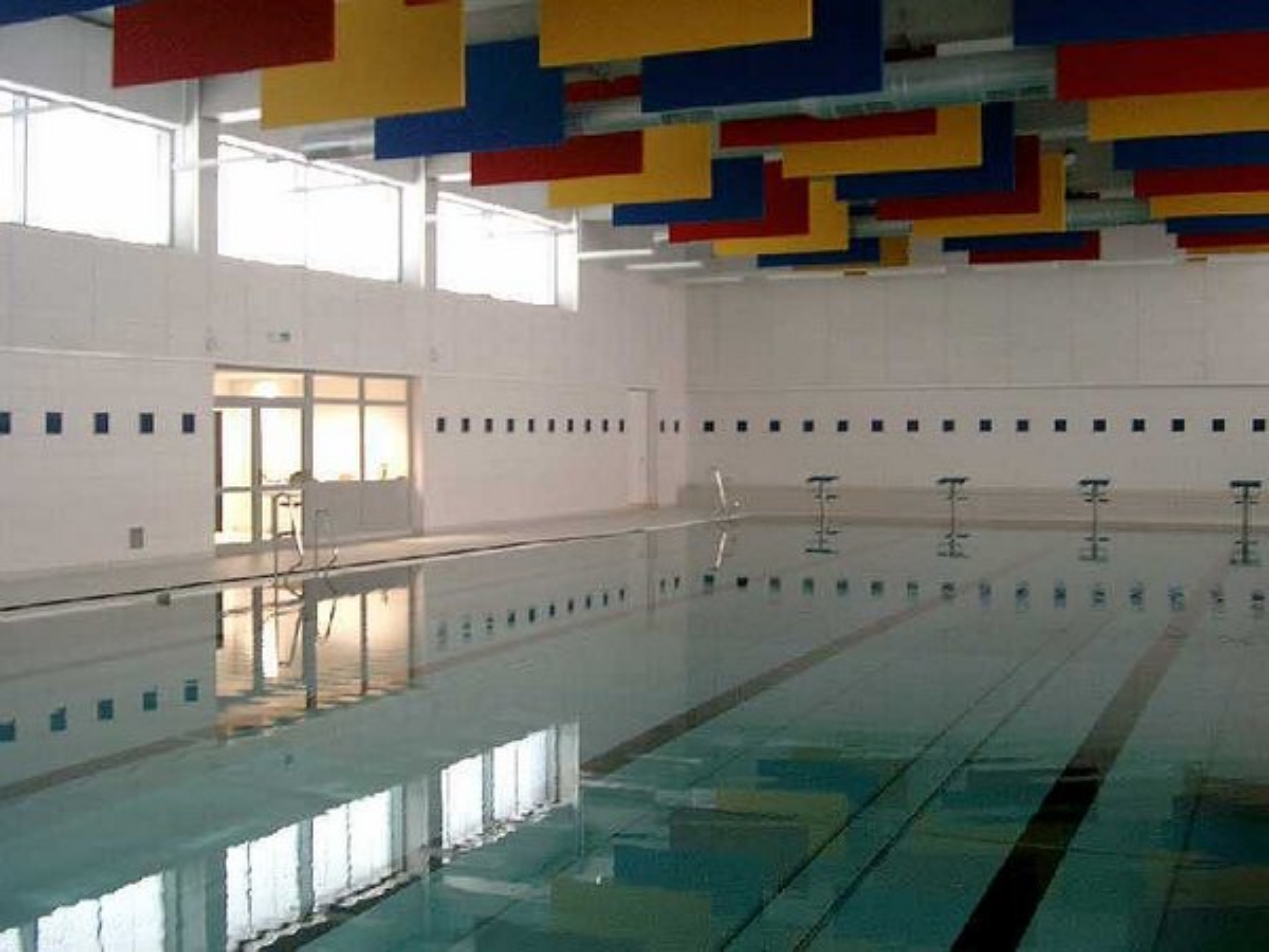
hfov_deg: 50.1
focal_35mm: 37
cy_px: 476
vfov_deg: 38.7
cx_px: 634
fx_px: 1356
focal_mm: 7.6
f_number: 2.6
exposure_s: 1/25
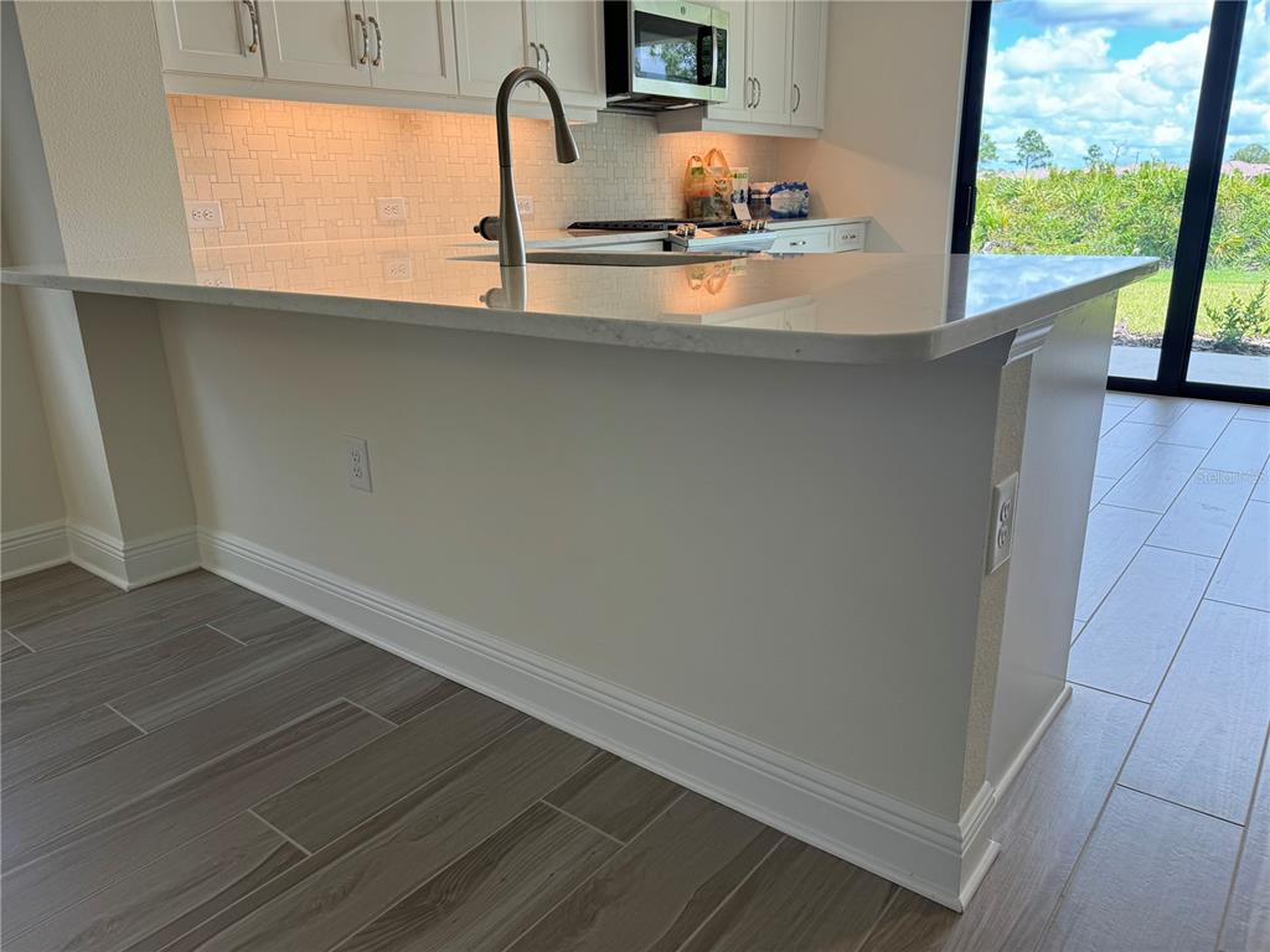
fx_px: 881
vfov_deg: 56.8
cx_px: 635
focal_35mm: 24
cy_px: 476
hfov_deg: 71.6
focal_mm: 6.76
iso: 80
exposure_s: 1/200
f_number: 1.78
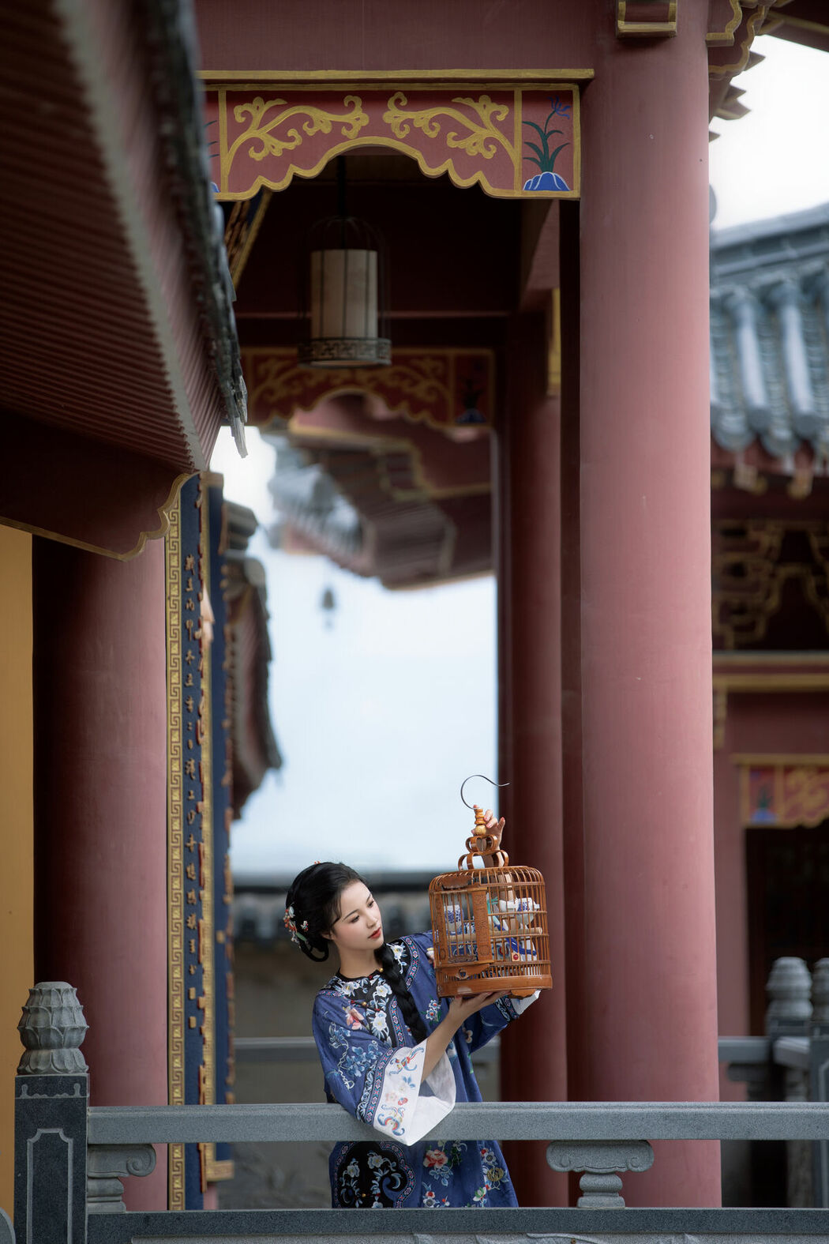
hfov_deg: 6.7
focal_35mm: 204
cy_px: 622
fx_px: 7046
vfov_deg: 10.1
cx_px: 414
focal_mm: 200
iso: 160
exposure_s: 1/500
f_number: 2.8
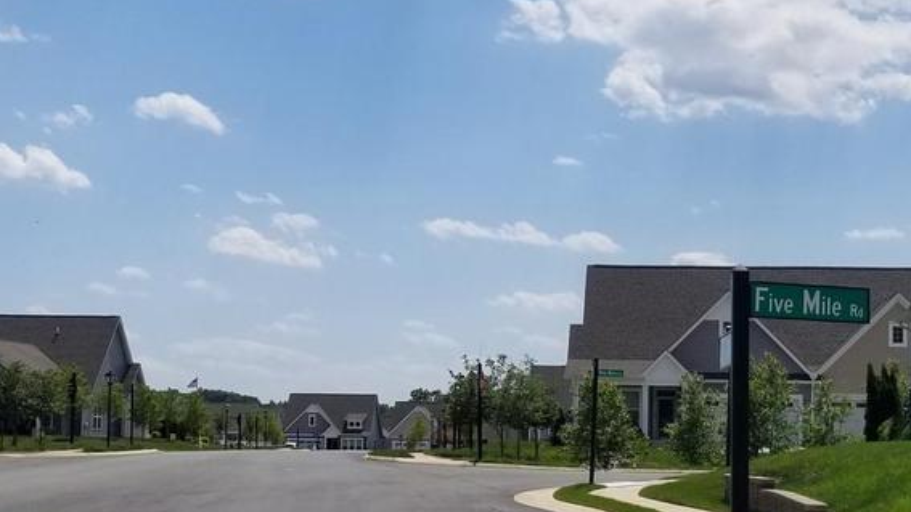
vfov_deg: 16.7
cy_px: 313
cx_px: 553
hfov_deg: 29.3
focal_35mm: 72
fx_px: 1739
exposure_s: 1/5616
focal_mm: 4.25
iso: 50
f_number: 1.7
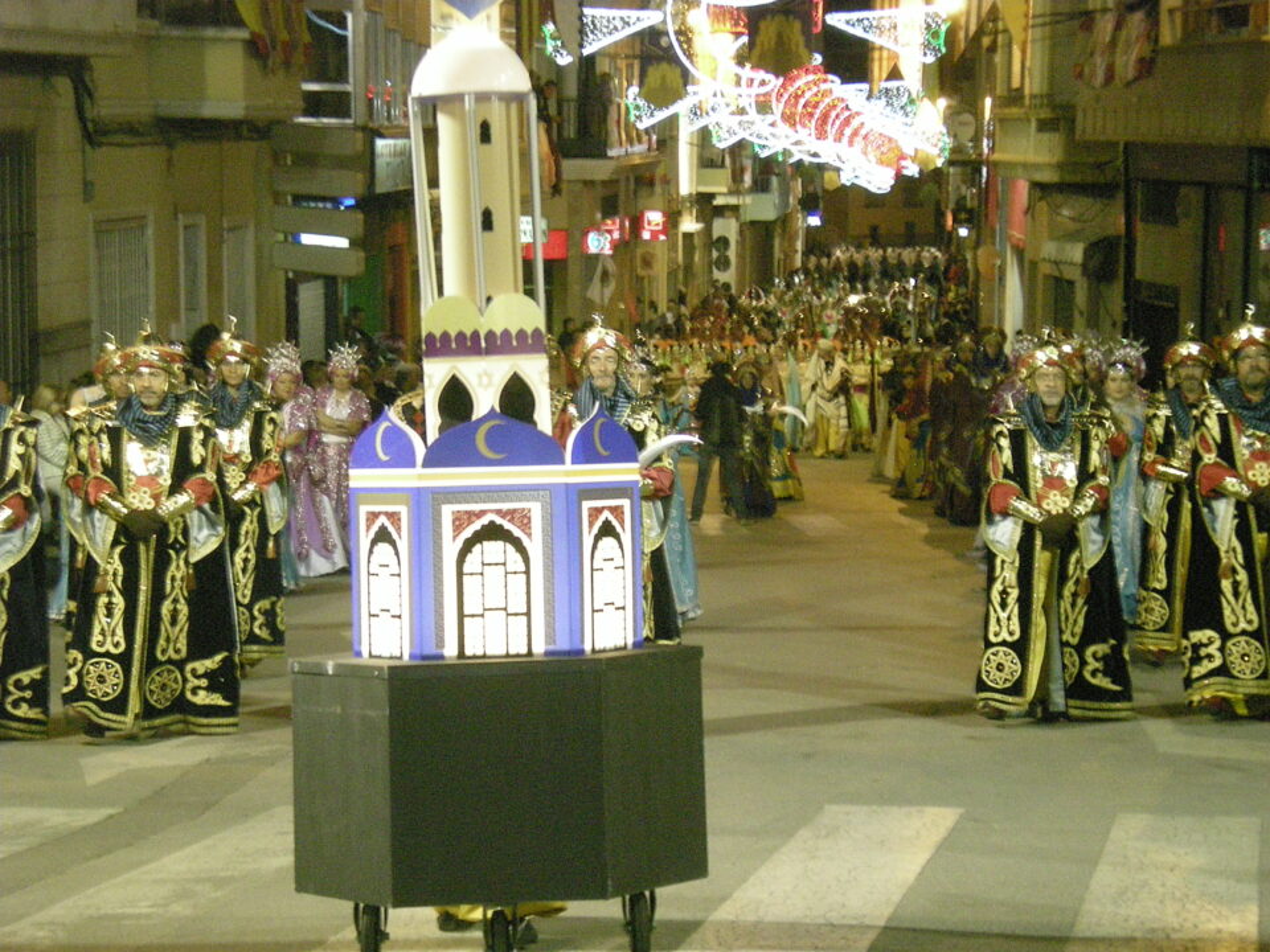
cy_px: 476
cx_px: 635
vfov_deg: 13.0
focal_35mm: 114
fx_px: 4182
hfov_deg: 17.3
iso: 607
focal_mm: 18.9
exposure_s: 1/14.1
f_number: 5.9
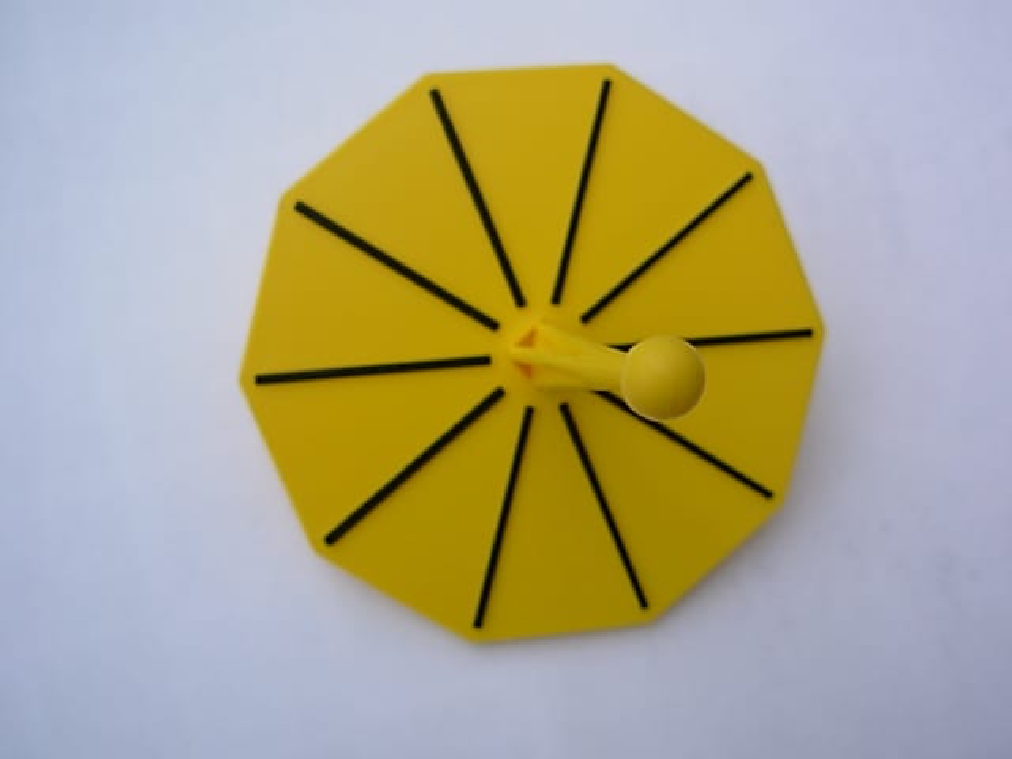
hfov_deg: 49.0
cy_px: 380
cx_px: 506
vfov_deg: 37.7
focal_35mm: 38
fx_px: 1111
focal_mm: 6.3
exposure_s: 1/352
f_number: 2.9
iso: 50
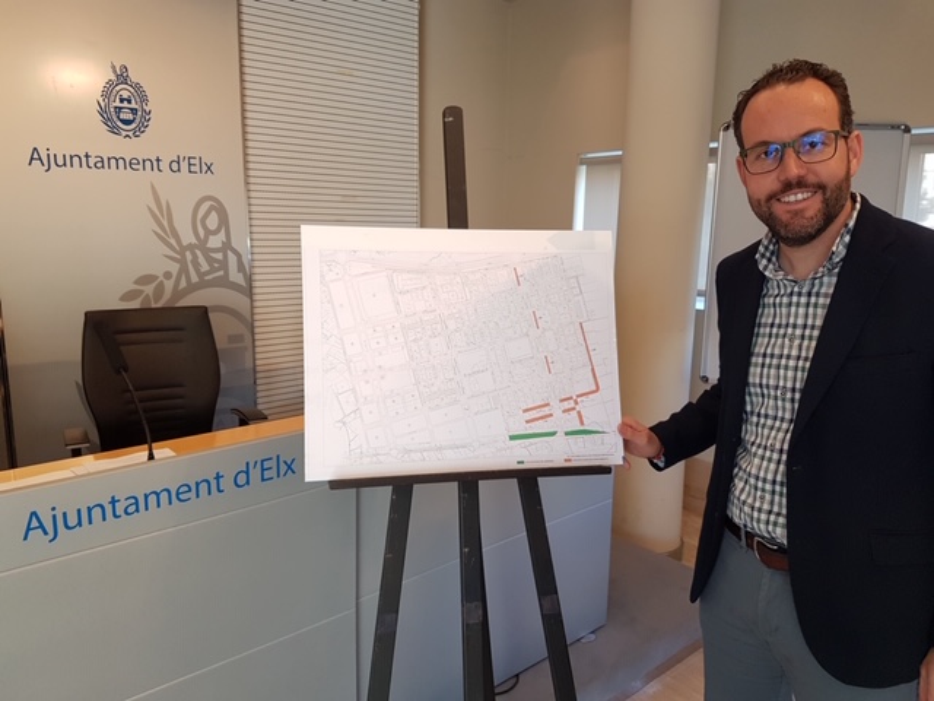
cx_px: 467
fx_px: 702
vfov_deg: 53.1
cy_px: 350
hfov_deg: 67.3
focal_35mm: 26
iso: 80
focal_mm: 4.2
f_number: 1.7
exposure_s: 1/100
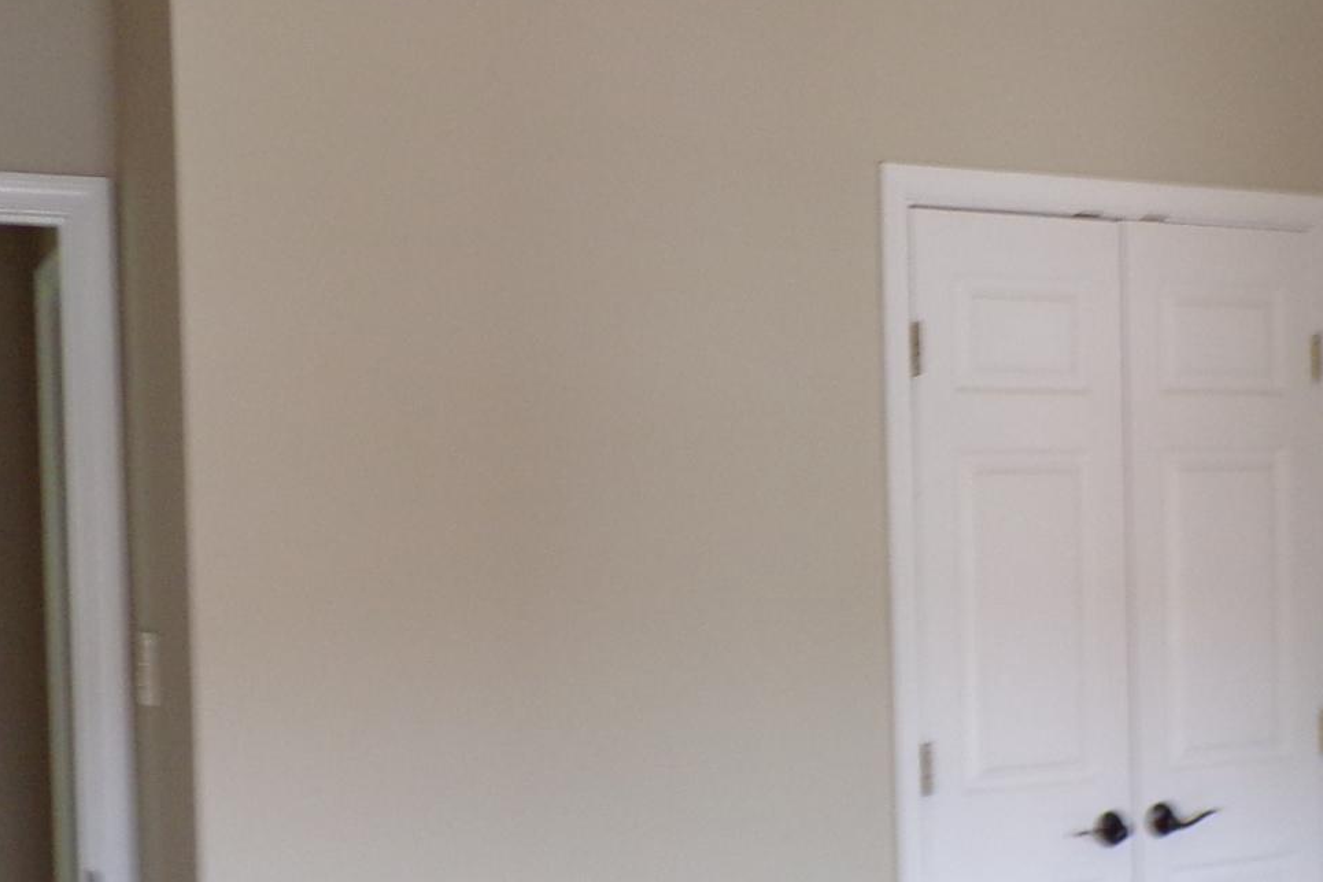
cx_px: 808
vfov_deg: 25.4
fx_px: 1947
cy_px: 554
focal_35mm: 53
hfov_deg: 37.4
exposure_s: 1/34
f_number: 3
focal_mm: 4.3
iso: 147
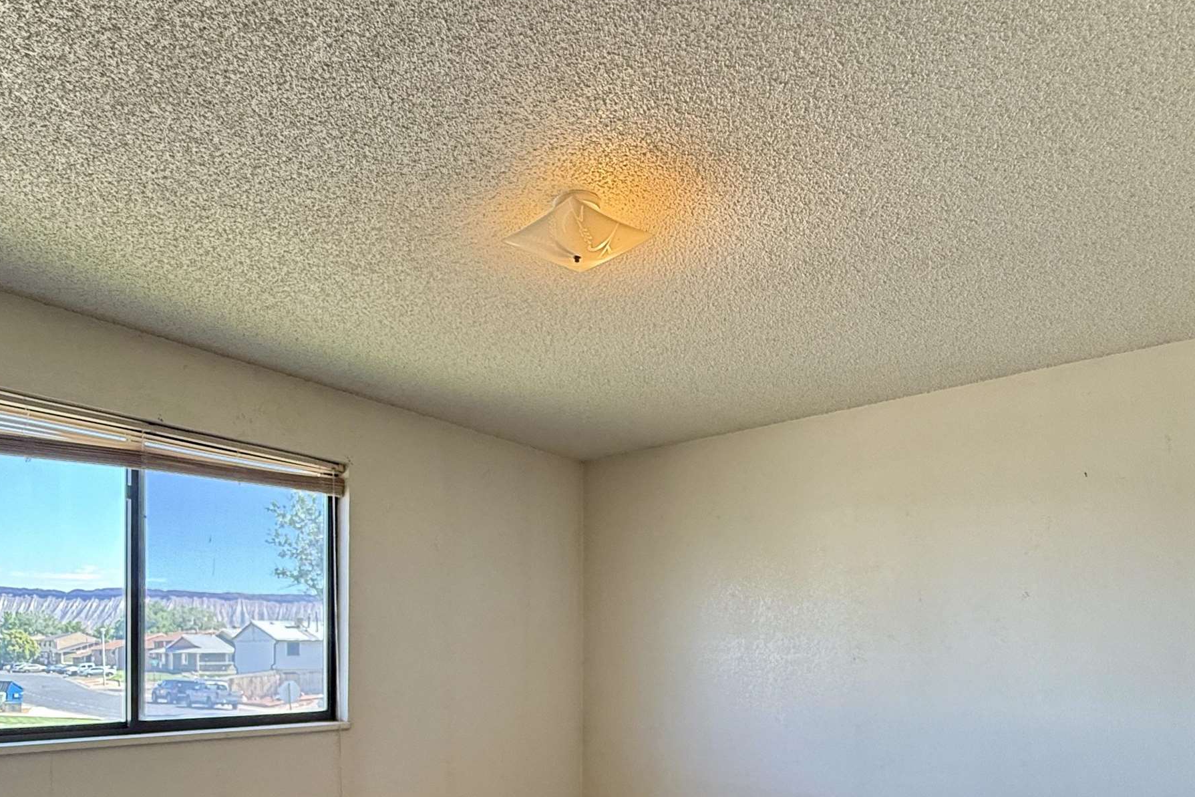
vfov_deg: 48.0
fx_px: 830
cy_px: 653
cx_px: 558
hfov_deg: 71.4
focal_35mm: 25
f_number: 2.2
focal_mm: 2.22
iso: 200
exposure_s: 1/120
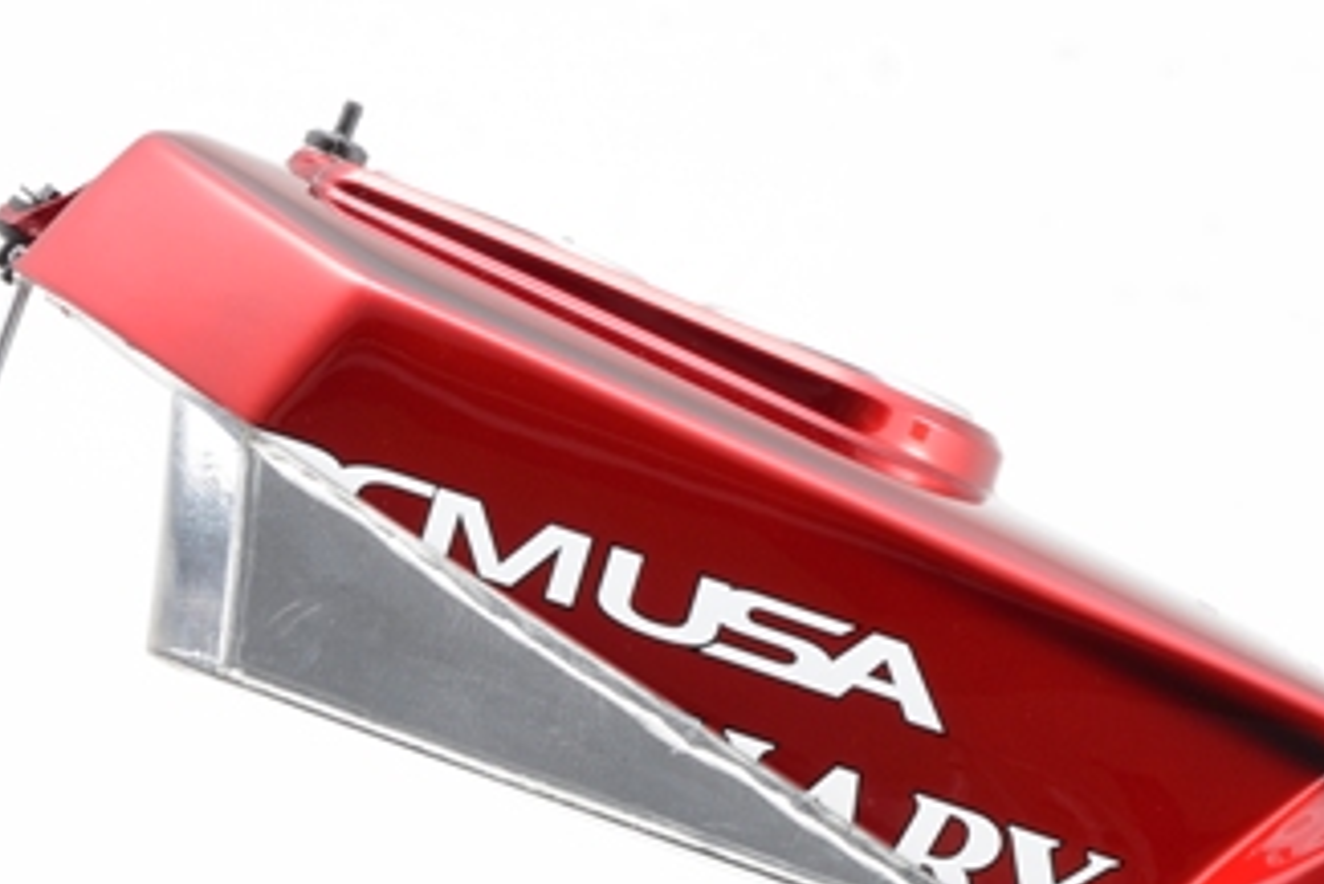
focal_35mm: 425
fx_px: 15637
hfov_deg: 4.8
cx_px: 363
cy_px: 1196
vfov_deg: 3.2
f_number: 13
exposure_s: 1/125
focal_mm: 135
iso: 160
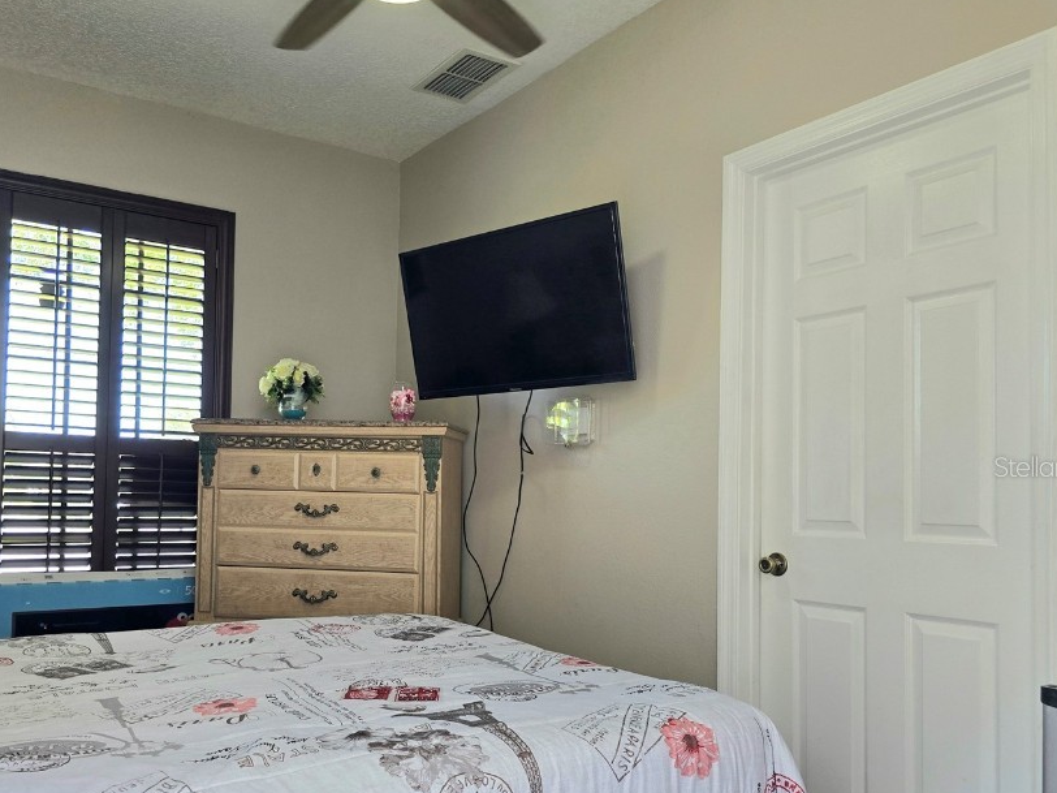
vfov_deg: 48.0
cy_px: 466
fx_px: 886
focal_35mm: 29
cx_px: 450
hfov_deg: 61.4
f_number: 1.7
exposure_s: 1/120
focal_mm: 6.3
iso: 100
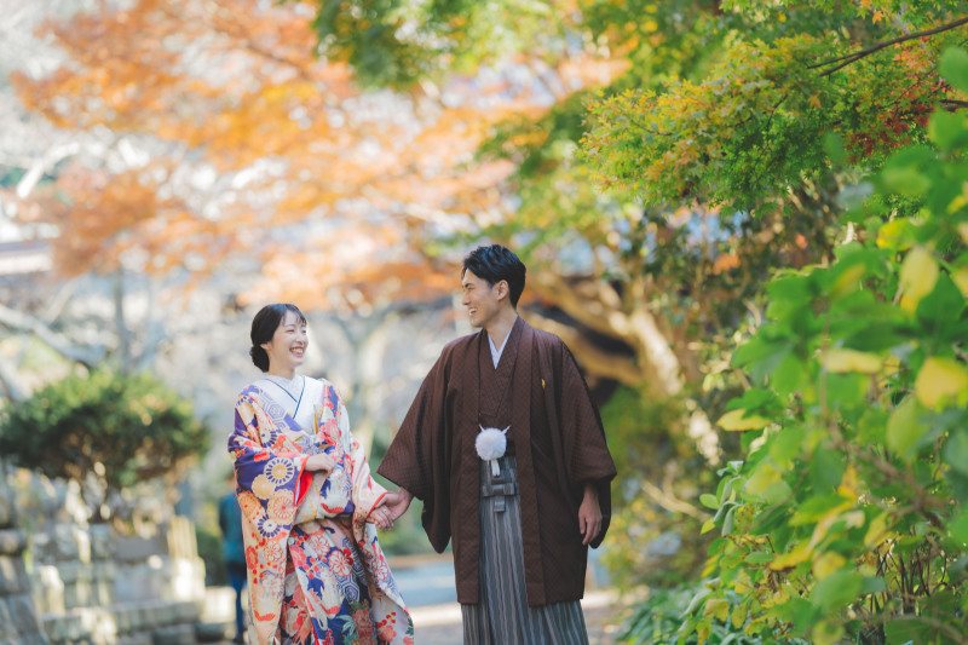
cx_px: 484
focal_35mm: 135
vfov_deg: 10.2
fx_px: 3629
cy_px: 322
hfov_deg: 15.2
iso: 100
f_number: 2
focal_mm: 135
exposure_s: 1/160
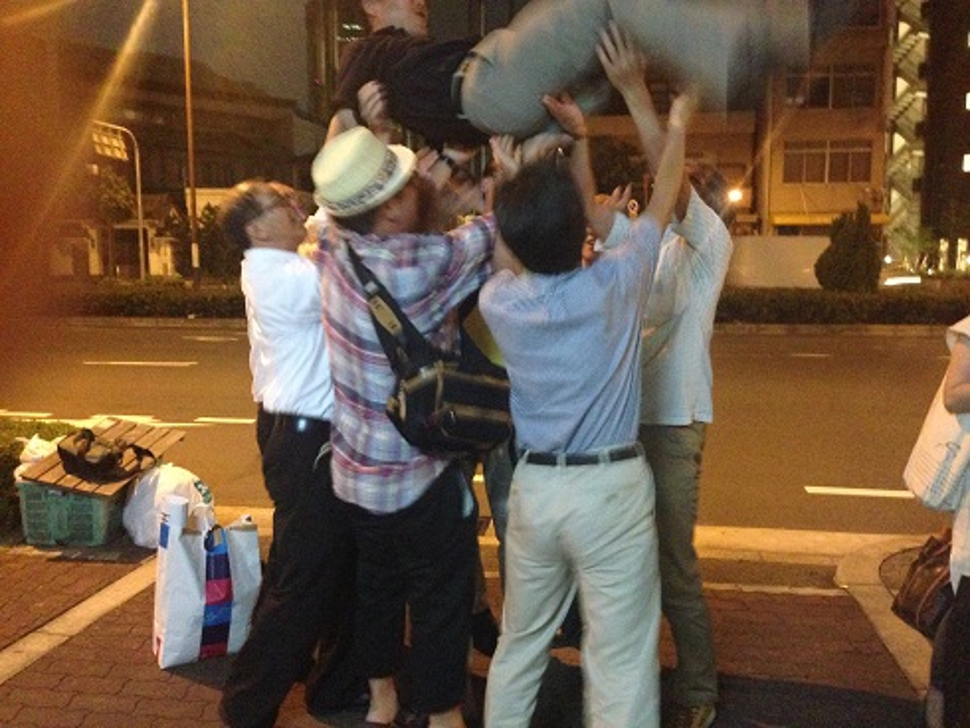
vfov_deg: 43.0
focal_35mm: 33
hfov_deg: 55.3
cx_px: 485
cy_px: 364
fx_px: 925
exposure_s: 1/15
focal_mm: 4.12
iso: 800
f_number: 2.4
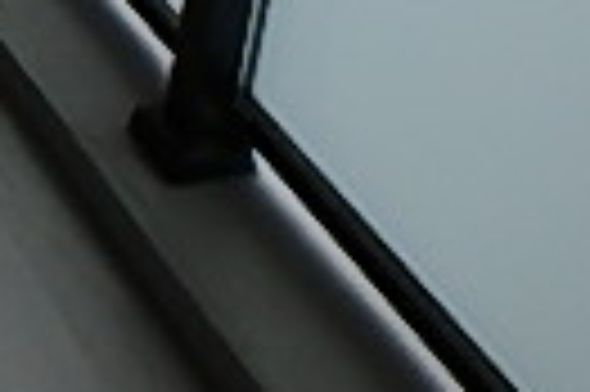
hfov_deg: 15.3
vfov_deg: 10.7
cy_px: -590
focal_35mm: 107
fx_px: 1751
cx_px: -604
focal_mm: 3.7
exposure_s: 1/400
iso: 125
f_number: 3.5
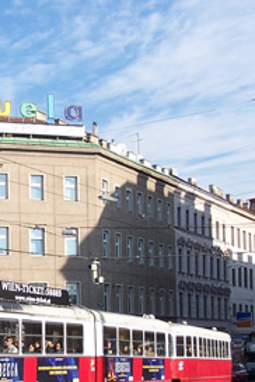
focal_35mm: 87
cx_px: 17
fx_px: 924
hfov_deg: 15.5
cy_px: 302
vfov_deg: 23.1
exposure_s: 1/500
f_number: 4
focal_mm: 6.3
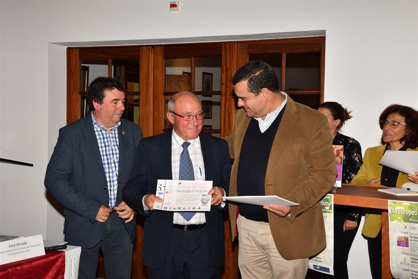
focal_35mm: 52
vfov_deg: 25.8
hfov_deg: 37.9
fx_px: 610
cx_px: 209
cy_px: 140
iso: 500
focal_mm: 35
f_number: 8
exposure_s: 1/200
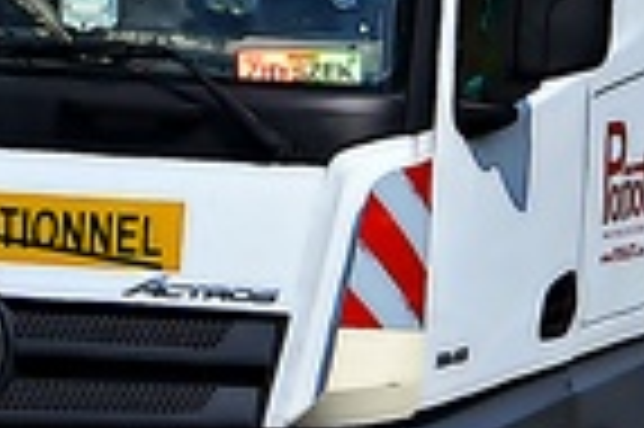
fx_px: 44867
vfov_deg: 0.5
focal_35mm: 2511
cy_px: 18
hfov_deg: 0.8
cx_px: 766
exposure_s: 1/800
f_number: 8
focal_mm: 300
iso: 200
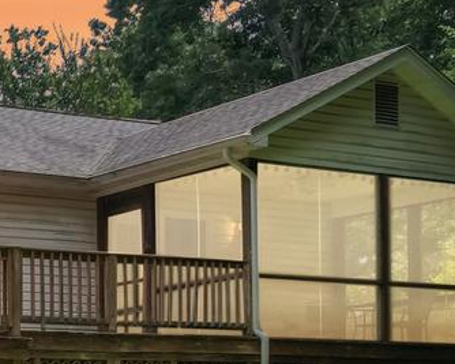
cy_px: 438
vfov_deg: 16.5
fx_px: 1198
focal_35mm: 89
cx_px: -252
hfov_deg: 18.7
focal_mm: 8.38
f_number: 2.8
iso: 100
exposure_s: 1/725
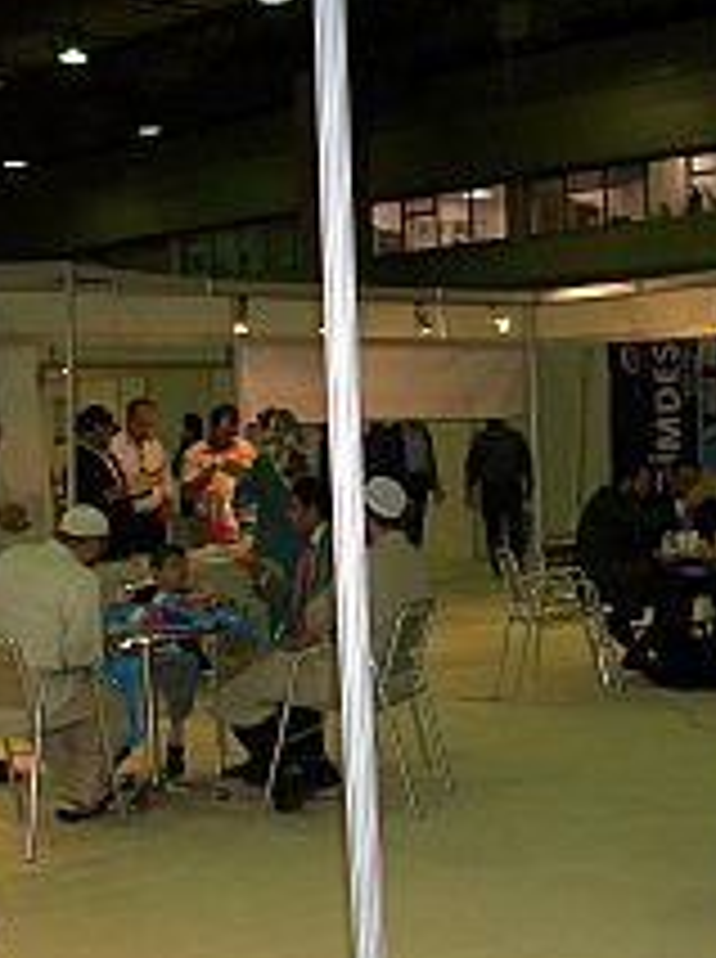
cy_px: 549
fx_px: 1770
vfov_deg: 30.3
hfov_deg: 22.7
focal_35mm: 64
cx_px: 522
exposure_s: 1/60
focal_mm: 5.7
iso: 160
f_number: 2.8
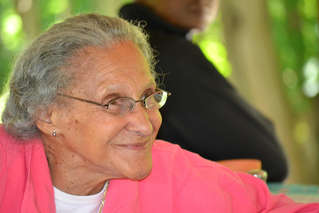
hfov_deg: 8.6
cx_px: 160
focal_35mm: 240
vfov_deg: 5.7
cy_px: 106
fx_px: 2127
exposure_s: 1/60
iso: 1600
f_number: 5.3
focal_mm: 160
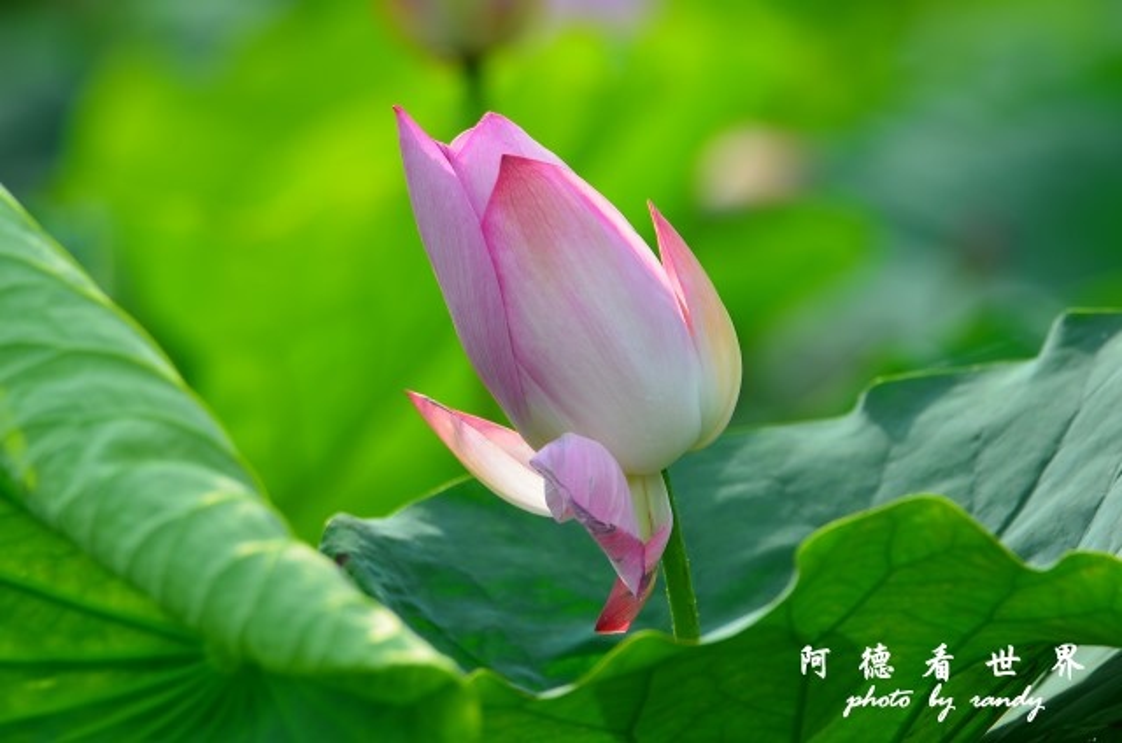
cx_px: 561
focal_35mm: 630
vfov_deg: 2.2
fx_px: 19596
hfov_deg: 3.3
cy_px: 372
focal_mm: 420
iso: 100
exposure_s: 1/250
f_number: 6.3
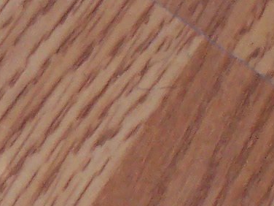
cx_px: -405
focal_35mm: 600
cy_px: 206
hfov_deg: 3.3
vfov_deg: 2.5
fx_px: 4749
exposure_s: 1/90
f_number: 4.8
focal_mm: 16.8
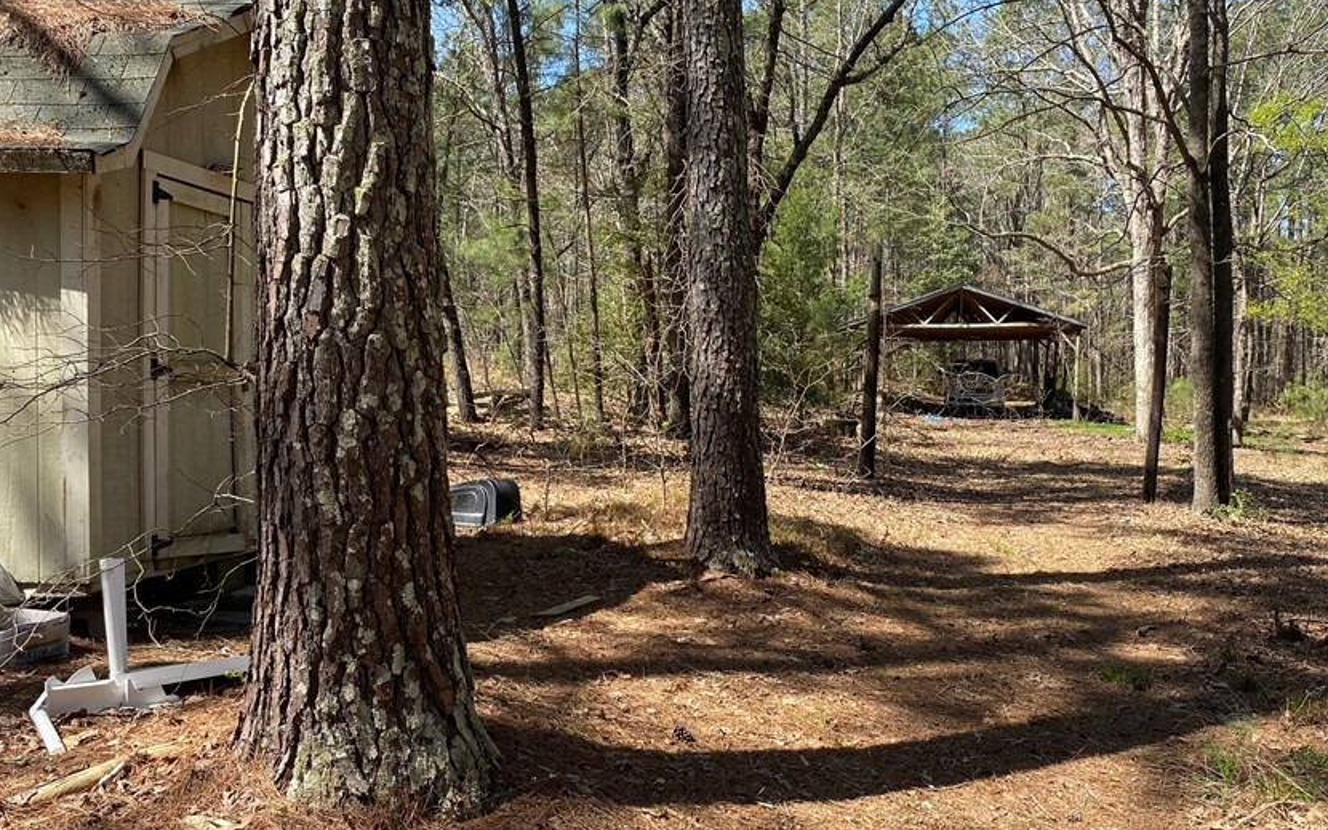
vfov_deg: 37.2
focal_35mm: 34
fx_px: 1231
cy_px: 462
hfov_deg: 56.2
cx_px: 808
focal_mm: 4.25
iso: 32
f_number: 1.8
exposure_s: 1/871
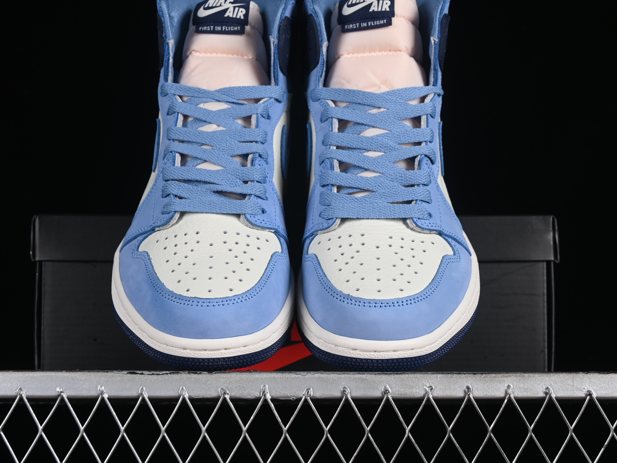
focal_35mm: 83
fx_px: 1479
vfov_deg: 17.8
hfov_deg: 23.6
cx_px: 294
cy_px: 226
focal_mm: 50
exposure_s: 1/80
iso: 160
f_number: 8
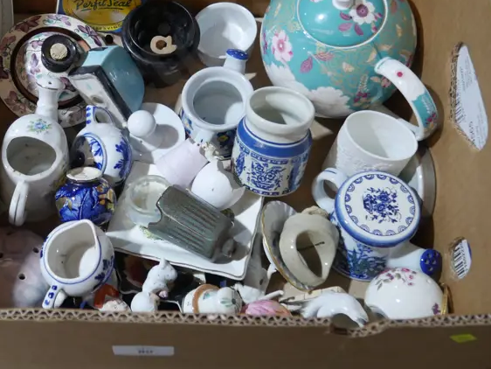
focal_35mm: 51
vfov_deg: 28.3
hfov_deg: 36.3
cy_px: 111
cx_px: 105
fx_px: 724
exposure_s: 1/60
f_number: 3.5
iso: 640
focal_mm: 14
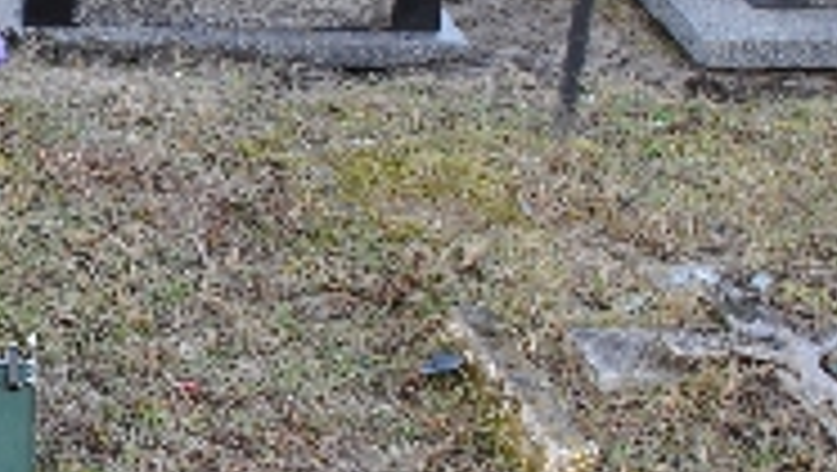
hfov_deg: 19.0
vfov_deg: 11.2
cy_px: 175
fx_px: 2399
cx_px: -99
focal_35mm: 108
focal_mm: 20
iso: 200
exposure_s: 1/125
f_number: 5.6
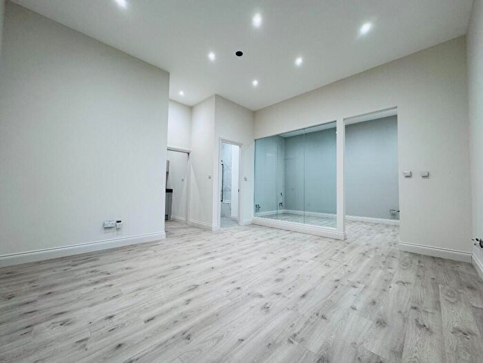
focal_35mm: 14
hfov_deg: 102.1
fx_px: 195
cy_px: 182
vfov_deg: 85.7
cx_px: 242
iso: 200
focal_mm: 2.22
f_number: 2.2
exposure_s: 1/100
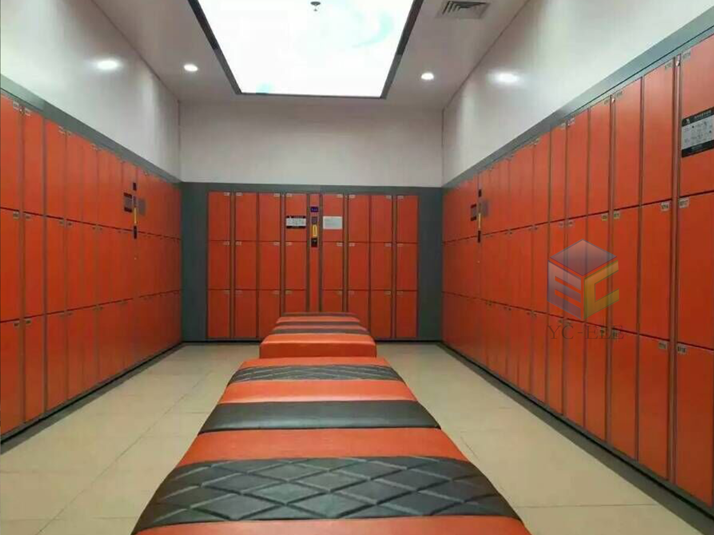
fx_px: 598
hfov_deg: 61.6
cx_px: 383
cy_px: 278
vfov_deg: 48.2
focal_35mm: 29
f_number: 2.2
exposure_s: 1/16.7
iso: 2000
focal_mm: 4.5
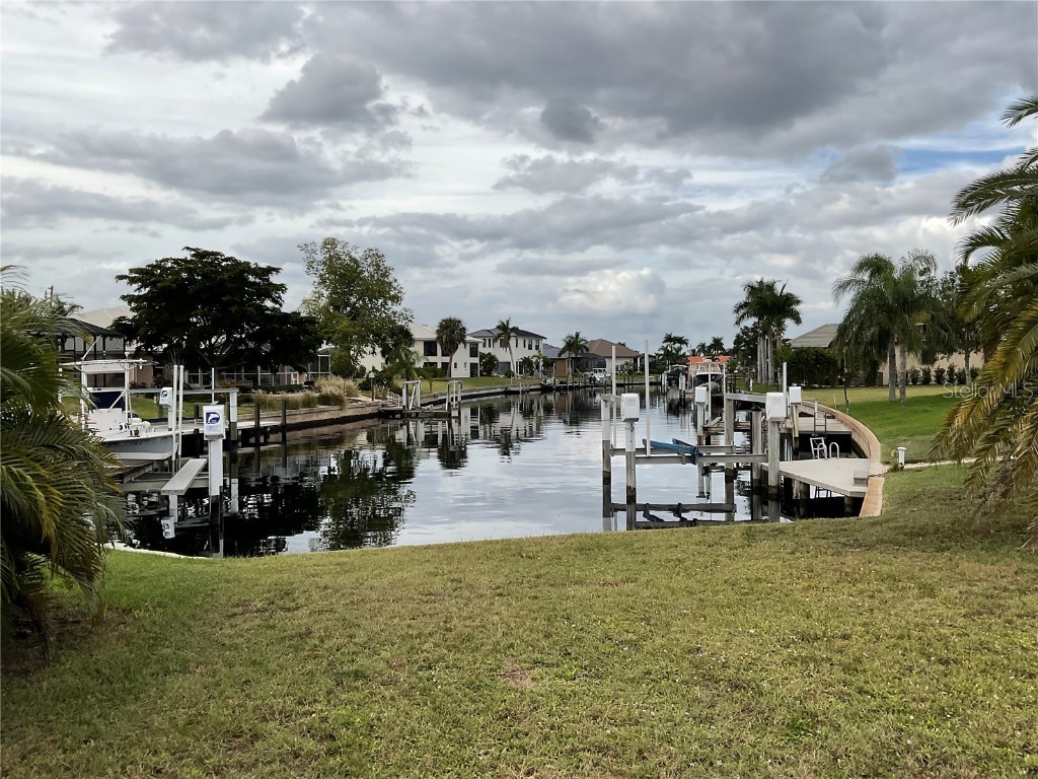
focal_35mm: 29
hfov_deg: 61.7
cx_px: 519
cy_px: 390
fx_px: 870
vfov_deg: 48.2
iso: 16
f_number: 1.8
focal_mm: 3
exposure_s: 1/1984
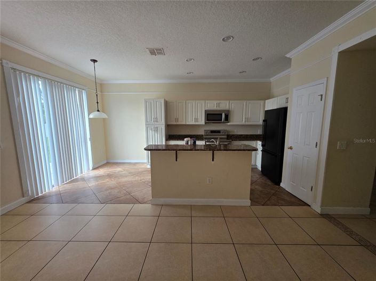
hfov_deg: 106.2
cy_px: 140
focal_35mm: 13
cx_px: 188
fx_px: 141
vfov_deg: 89.9
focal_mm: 2.2
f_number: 1.9
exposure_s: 1/120
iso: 100
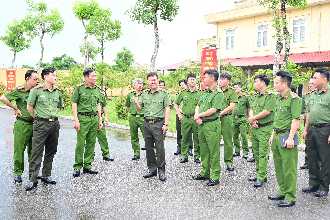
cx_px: 164
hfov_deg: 48.5
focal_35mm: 40
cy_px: 110
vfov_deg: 33.4
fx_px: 367
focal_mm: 39
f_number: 4
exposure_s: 1/125
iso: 160
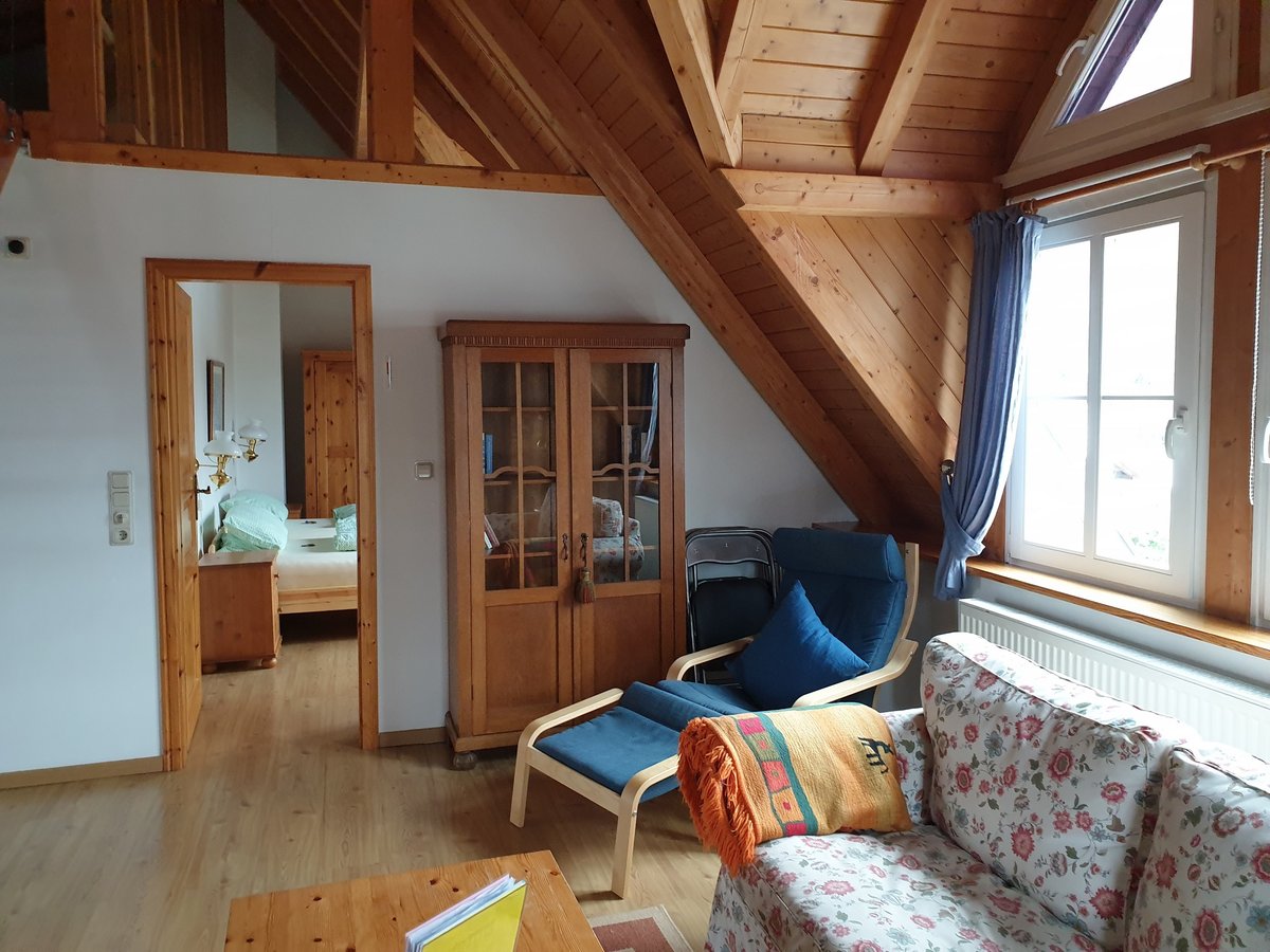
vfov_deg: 53.1
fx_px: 954
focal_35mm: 26
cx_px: 635
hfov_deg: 67.3
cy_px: 476
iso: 320
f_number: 2.4
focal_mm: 4.3
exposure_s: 1/50
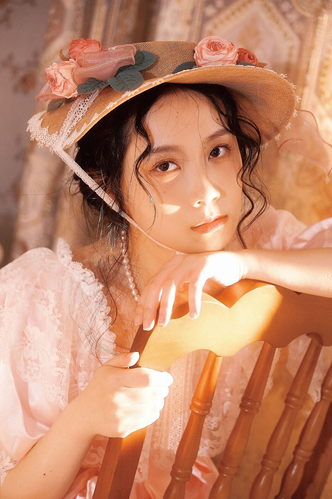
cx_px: 166
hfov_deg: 16.5
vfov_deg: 24.5
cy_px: 250
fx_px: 1148
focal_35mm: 83
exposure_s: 1/30
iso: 320
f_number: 2.8
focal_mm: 55
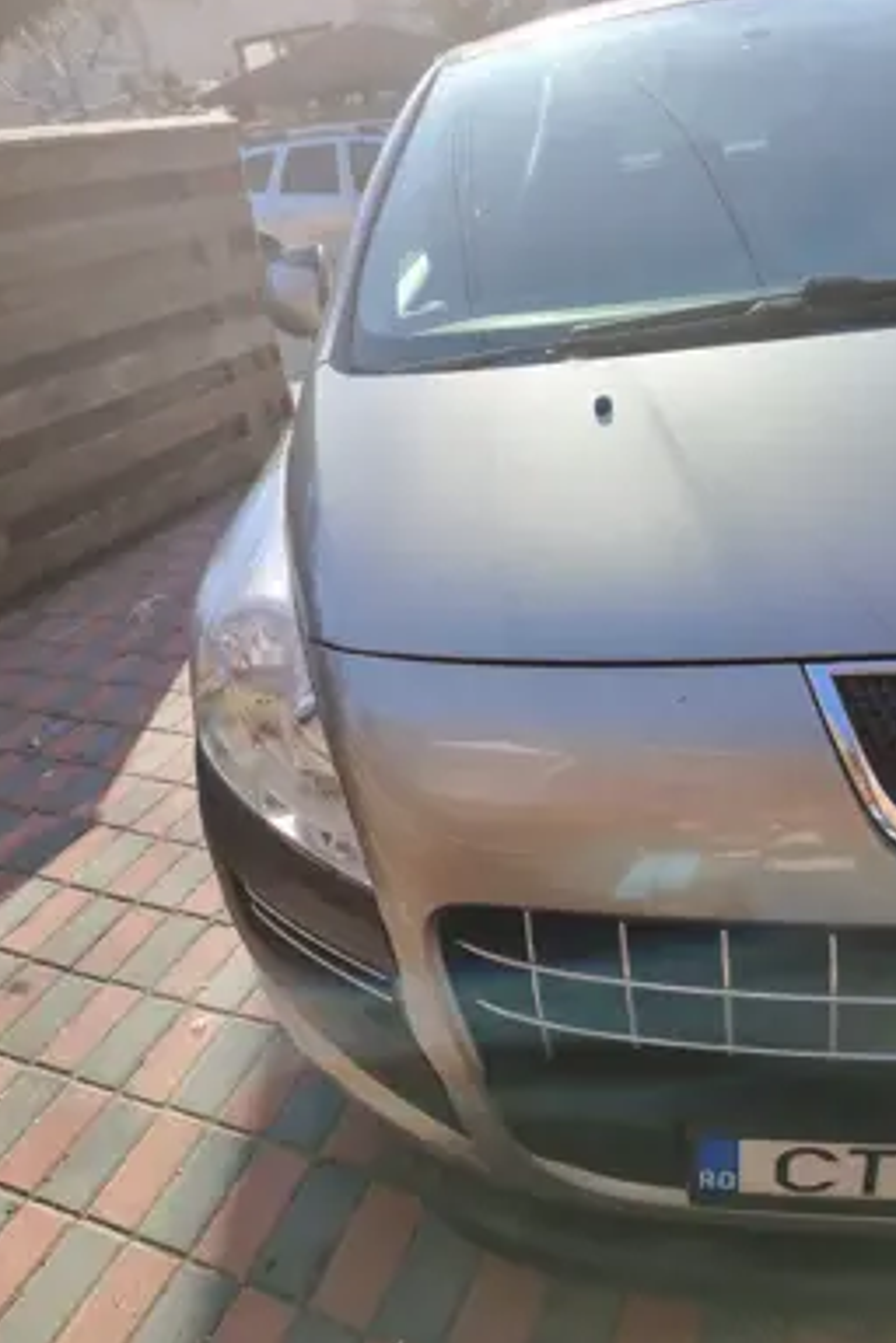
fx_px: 971
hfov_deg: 49.5
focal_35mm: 26
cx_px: 483
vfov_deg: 69.4
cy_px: 678
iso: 100
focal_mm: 5.25
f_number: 1.75
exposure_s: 1/449
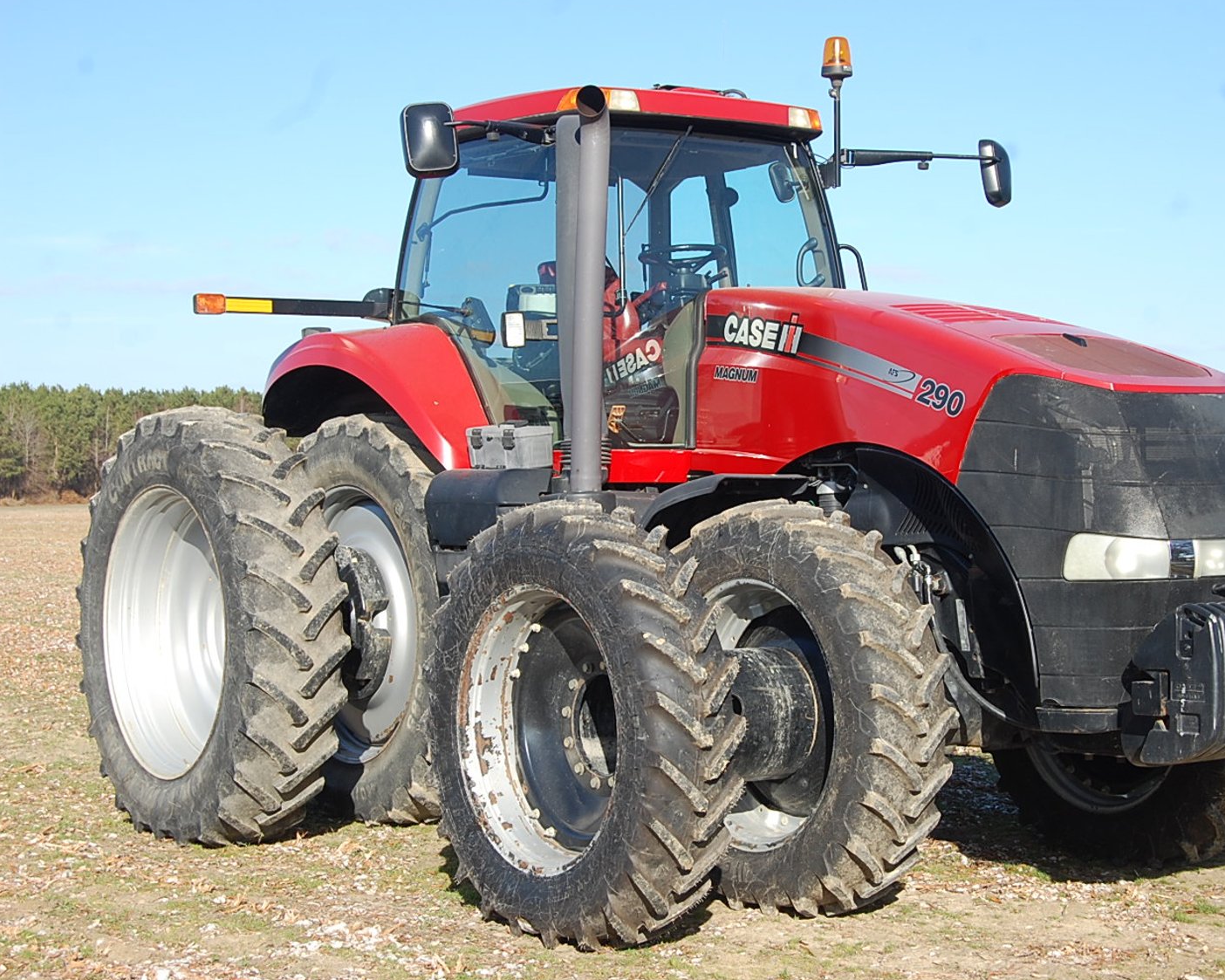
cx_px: 716
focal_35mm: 65
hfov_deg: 29.1
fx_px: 2356
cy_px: 487
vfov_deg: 23.5
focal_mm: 38
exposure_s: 1/250
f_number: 8
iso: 200
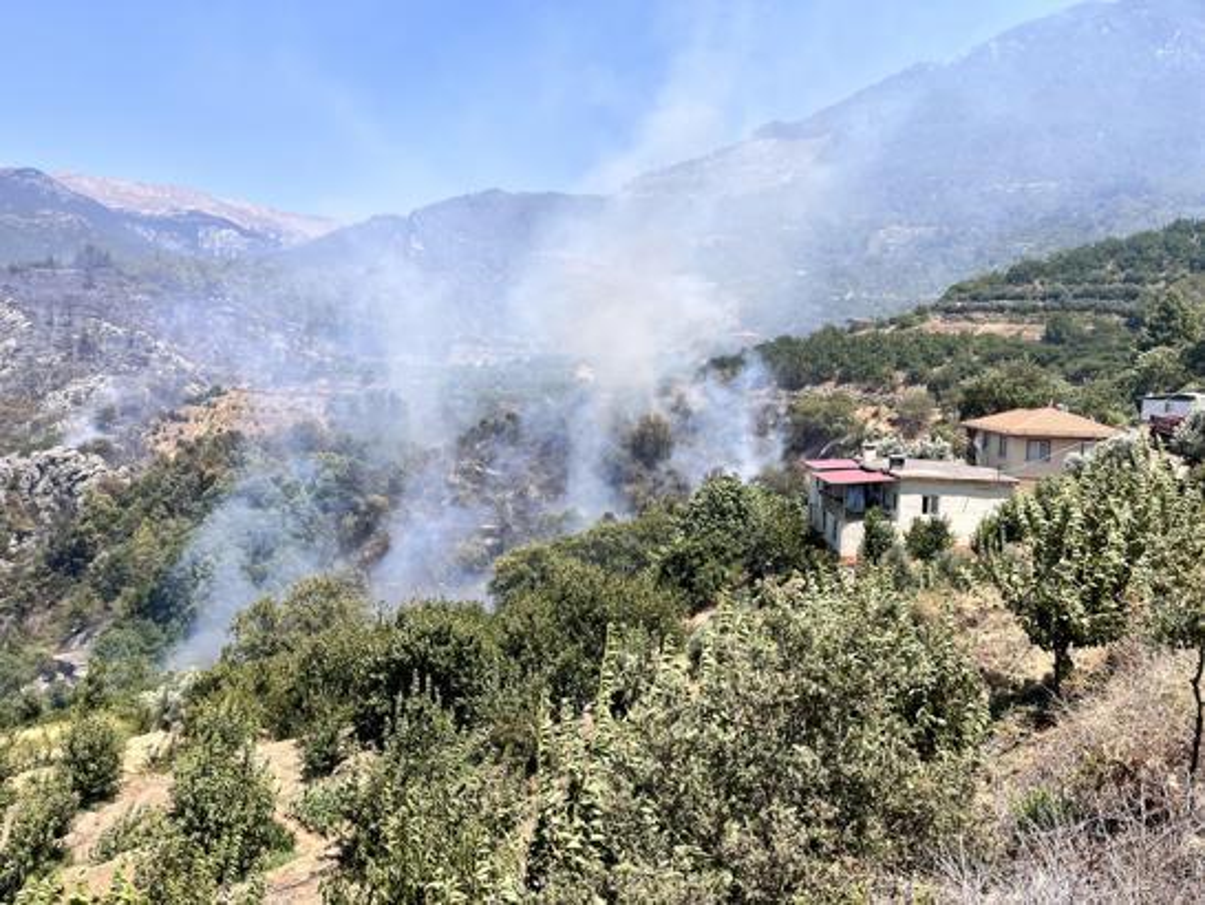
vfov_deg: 53.1
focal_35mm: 26
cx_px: 602
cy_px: 452
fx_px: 905
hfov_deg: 67.3
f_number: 1.6
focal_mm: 5.1
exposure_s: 1/2967
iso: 50
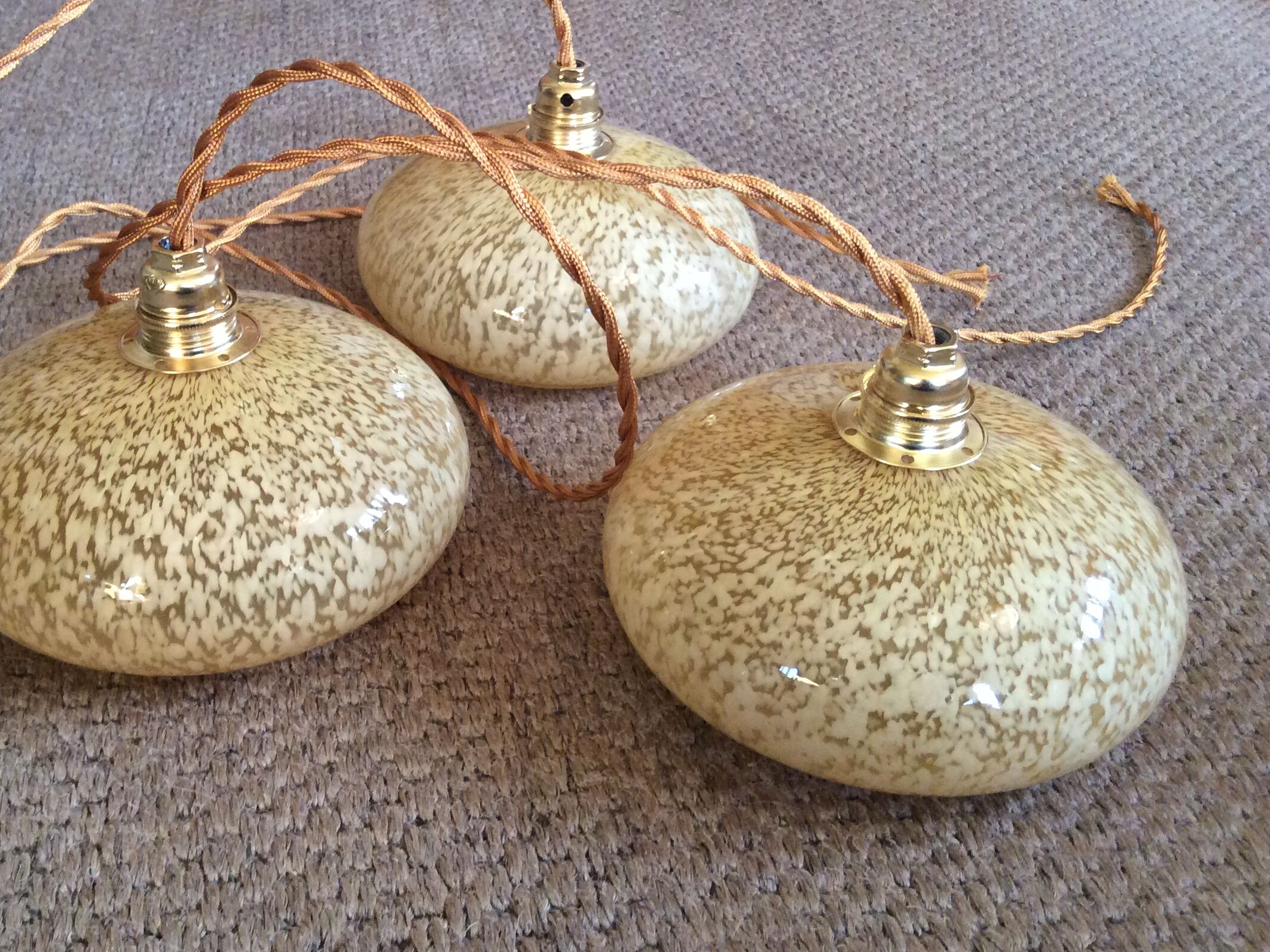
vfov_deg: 36.8
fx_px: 1431
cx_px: 502
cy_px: 444
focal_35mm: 39
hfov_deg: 47.6
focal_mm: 3.3
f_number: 2.4
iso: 125
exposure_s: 1/25
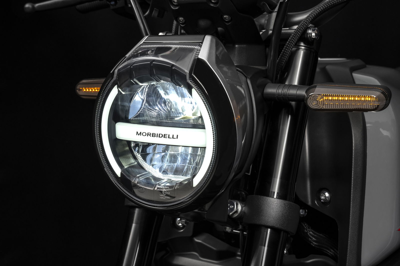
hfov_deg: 35.1
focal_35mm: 57
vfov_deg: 23.8
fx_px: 633
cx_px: 200
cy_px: 133
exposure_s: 1/125
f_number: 16
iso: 400
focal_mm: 57
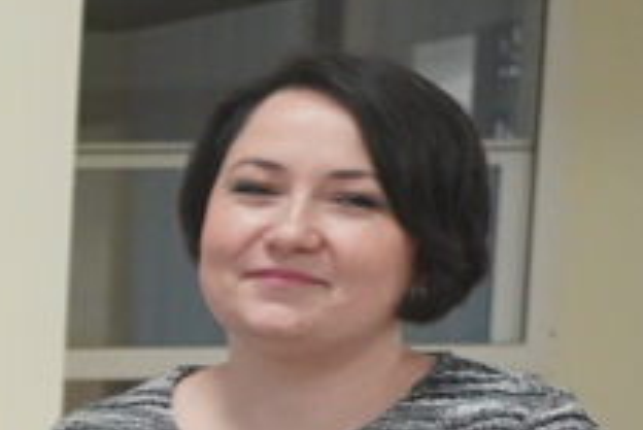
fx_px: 3914
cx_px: -1339
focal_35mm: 219
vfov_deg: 6.1
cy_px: 936
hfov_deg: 8.0
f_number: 4
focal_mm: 35
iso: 2000
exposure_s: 1/160
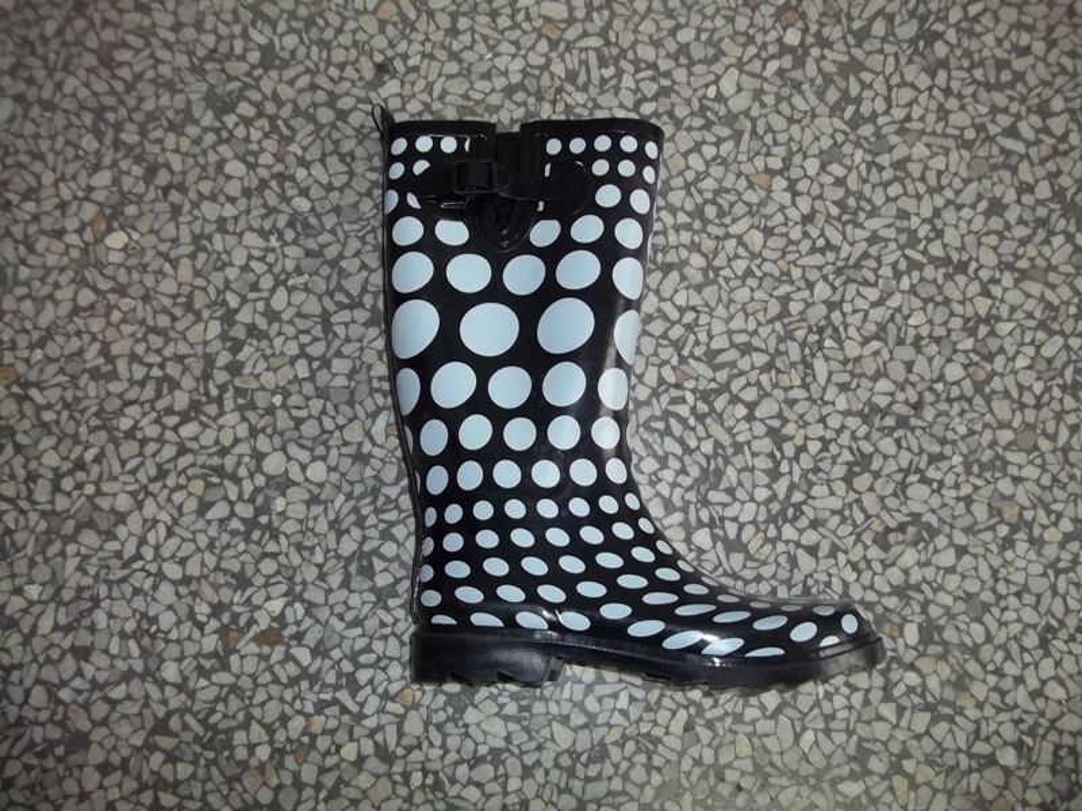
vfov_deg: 44.2
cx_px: 541
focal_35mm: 32
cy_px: 406
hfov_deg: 56.8
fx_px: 1000
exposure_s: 1/30
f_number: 2.9
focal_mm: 5.7
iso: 160
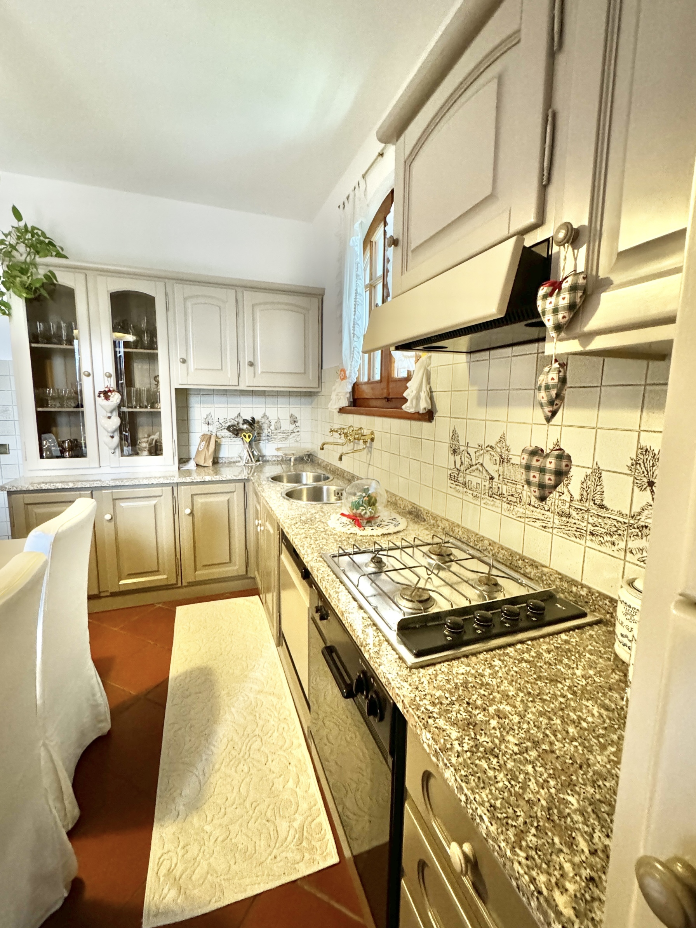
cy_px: 457
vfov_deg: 98.2
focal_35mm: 15
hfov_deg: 81.7
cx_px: 342
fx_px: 402
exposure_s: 1/50
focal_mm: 2.22
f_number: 2.2
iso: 640
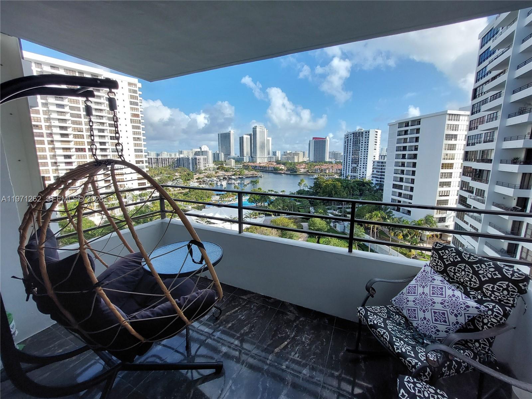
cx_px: 266
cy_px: 200
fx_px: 200
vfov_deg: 89.9
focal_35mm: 13
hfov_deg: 106.2
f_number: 2.2
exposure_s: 1/770
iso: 50
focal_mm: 1.74
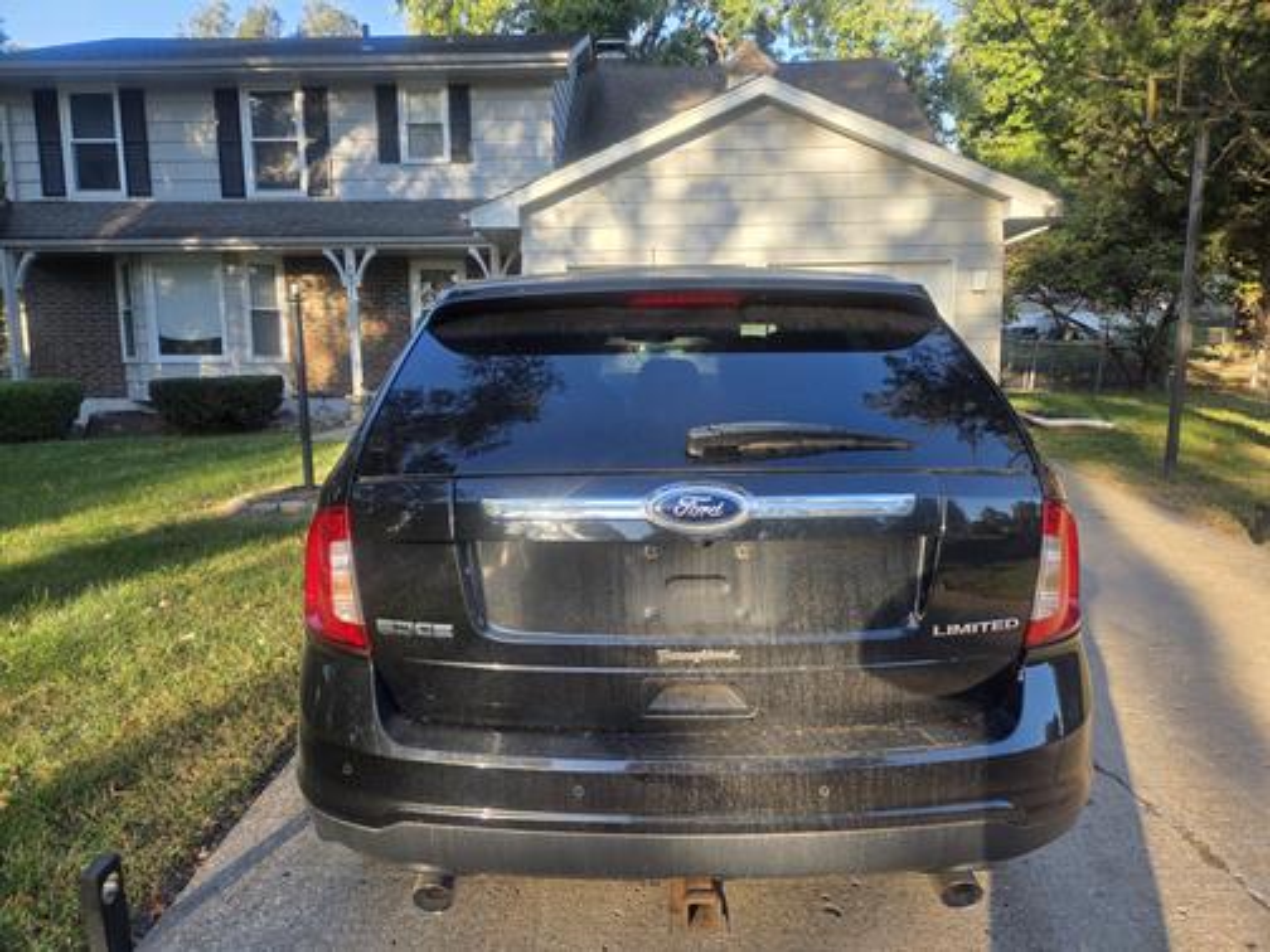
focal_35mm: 23
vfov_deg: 58.9
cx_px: 635
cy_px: 476
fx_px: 844
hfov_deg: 73.9
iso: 80
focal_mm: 5.4
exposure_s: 1/761
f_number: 1.8
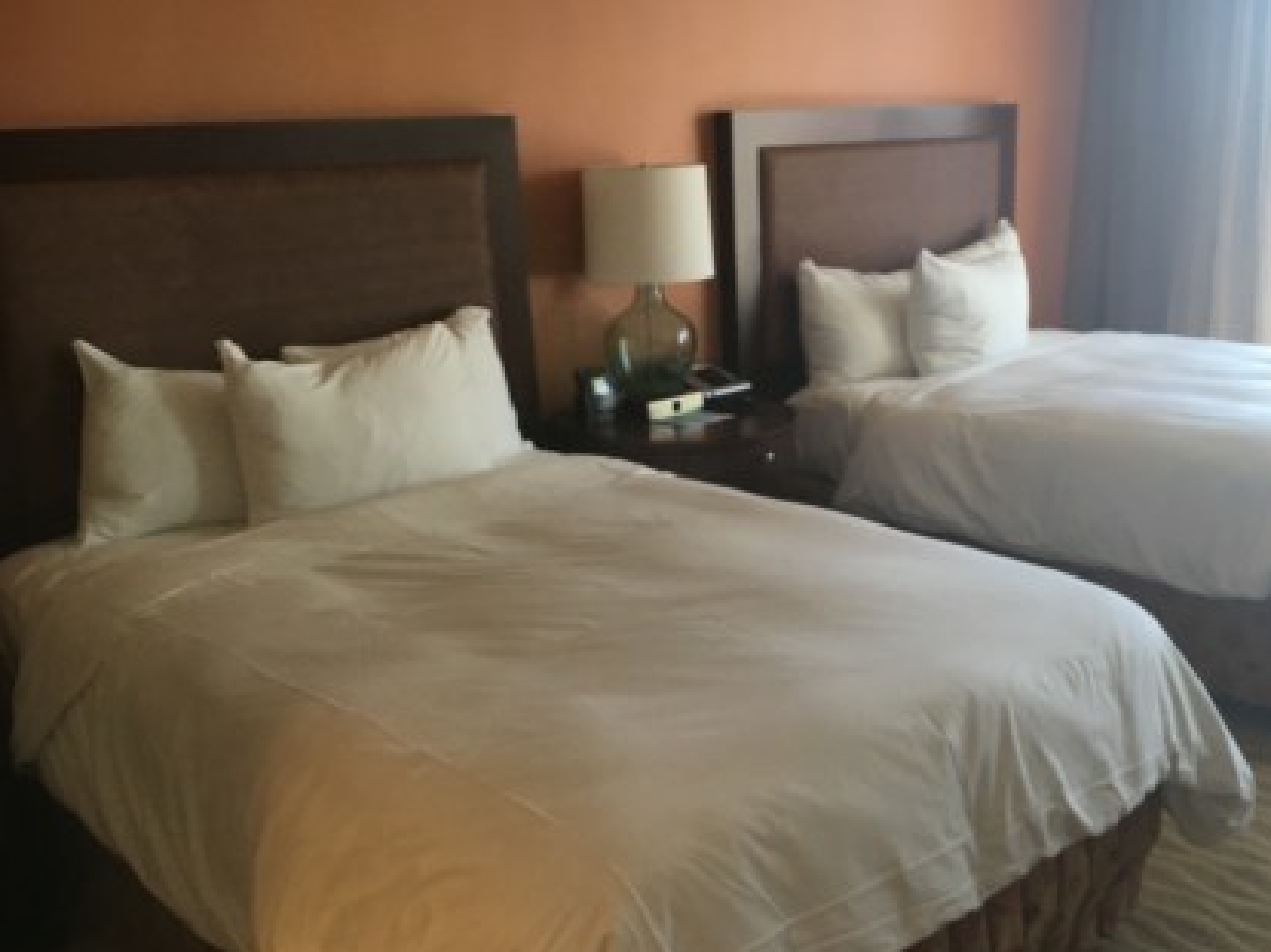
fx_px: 1321
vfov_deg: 39.6
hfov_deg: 50.9
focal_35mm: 36
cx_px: 779
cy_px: 542
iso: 40
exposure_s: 1/30
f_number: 2.2
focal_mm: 4.15
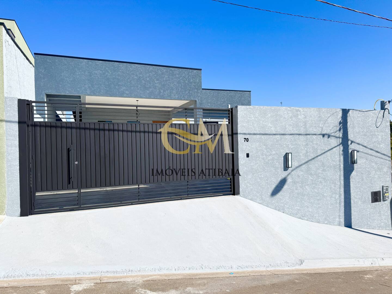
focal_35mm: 24
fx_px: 272
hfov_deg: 71.6
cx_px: 196
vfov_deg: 56.8
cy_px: 147
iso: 80
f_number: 1.78
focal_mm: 6.76
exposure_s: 1/6410
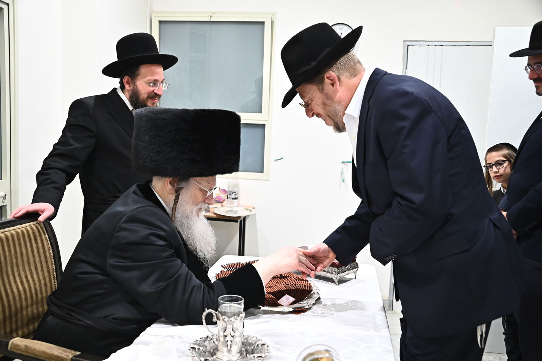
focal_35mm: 35
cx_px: 271
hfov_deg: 54.5
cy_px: 180
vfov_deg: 37.8
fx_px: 527
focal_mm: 35
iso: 3200
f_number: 4.5
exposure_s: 1/160
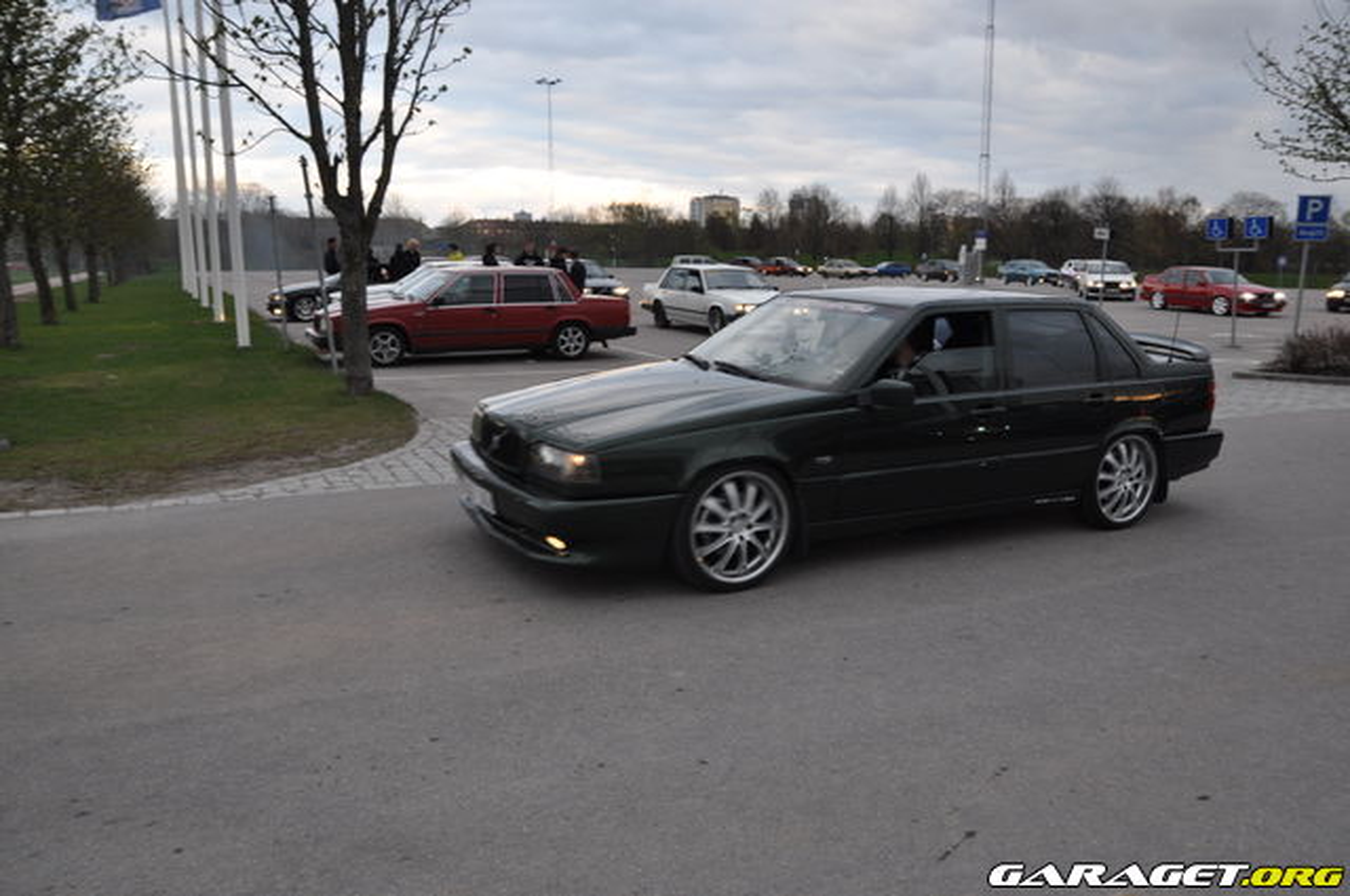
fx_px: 1011
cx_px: 675
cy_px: 448
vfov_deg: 47.8
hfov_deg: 67.4
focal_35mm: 27
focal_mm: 18
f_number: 5
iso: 400
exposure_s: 1/100
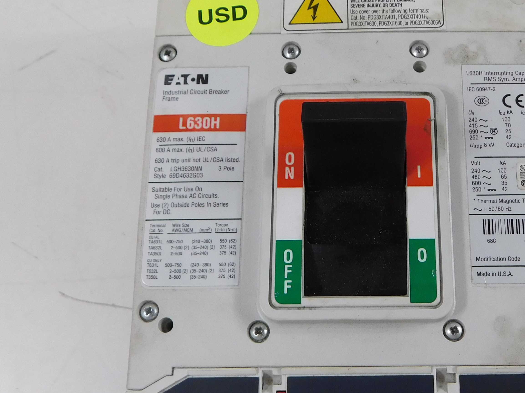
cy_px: 232
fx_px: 698
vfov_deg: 31.4
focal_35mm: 46
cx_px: 357
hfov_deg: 40.6
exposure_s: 1/50
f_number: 3
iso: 125
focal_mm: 4
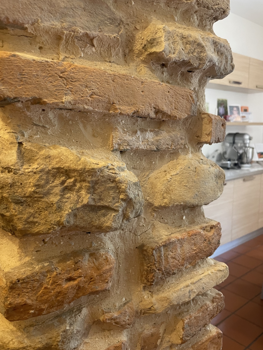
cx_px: 139
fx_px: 294
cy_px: 181
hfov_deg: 48.2
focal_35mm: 29
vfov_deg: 61.6
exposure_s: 1/50
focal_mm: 4.2
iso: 250
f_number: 1.6
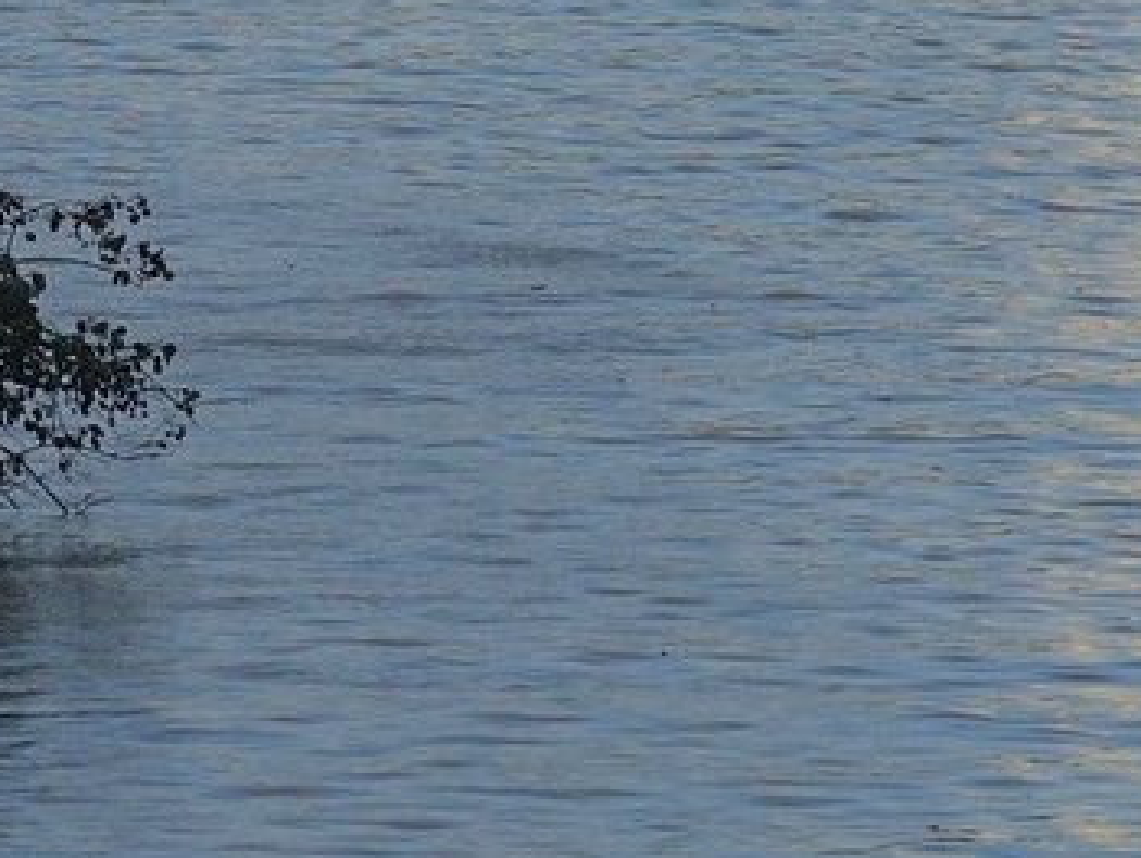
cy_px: -1602
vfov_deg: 1.7
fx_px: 28993
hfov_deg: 2.3
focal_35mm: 879
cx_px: 784
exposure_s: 1/250
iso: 200
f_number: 11
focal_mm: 200
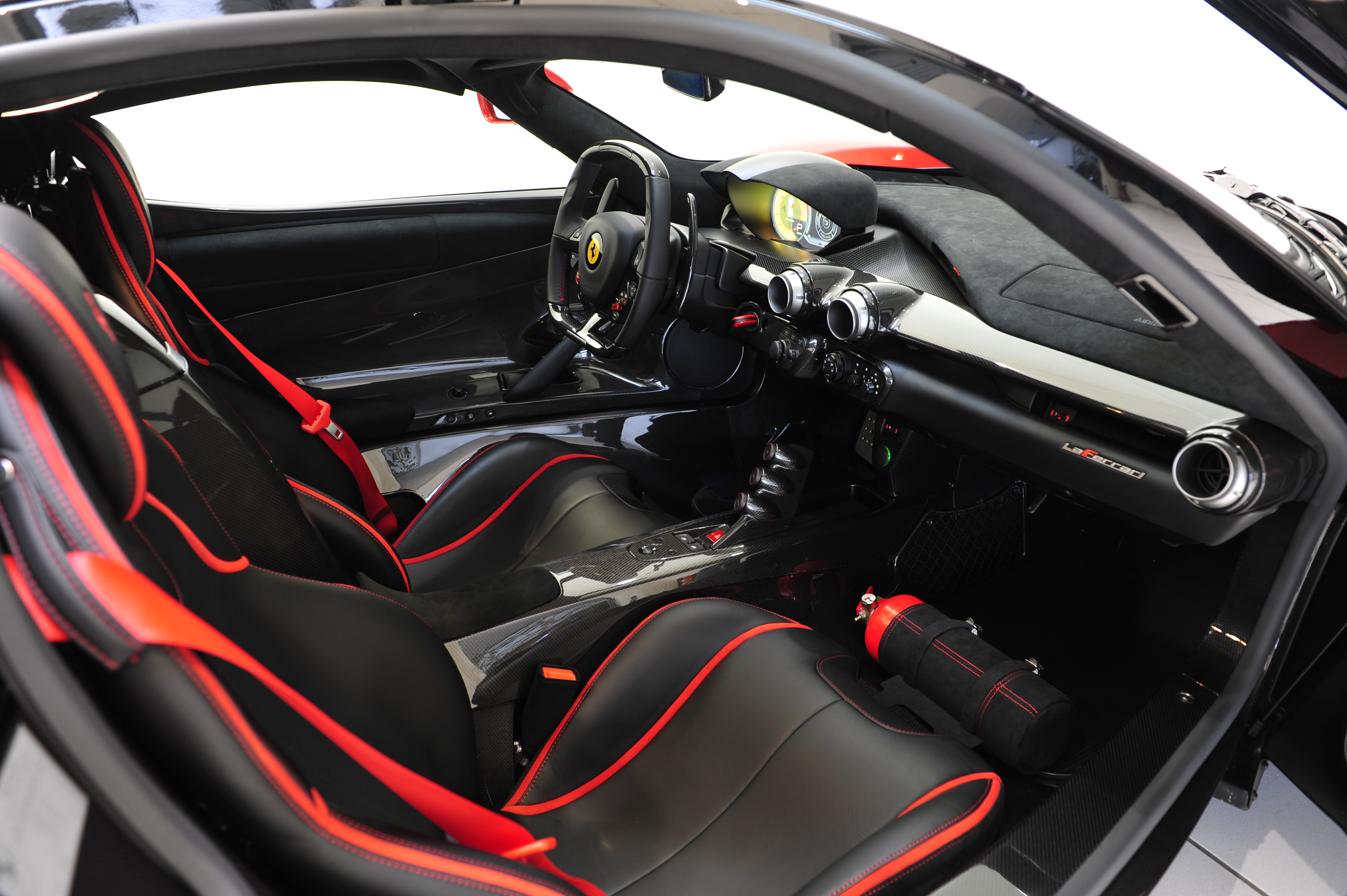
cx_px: 674
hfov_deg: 69.4
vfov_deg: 49.5
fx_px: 972
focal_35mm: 26
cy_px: 448
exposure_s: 1.6
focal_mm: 26
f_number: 4.5
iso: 200
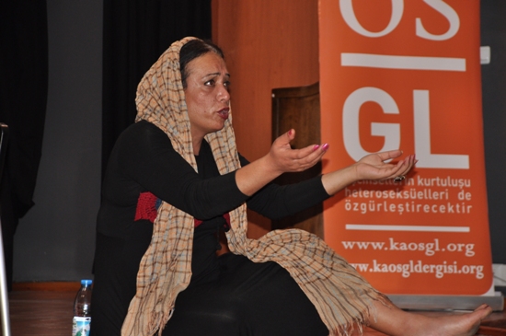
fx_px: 1474
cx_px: 253
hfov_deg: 19.5
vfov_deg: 13.0
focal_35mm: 105
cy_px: 168
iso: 500
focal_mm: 70
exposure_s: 1/60
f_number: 5.3
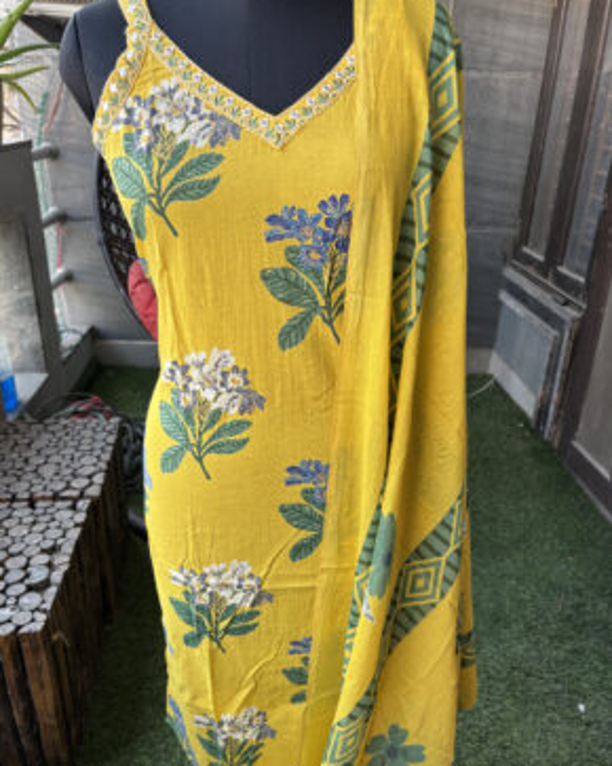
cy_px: 390
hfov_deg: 51.5
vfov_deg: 62.2
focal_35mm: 28
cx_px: 300
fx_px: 634
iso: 32
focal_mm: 5.96
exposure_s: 1/124
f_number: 1.6
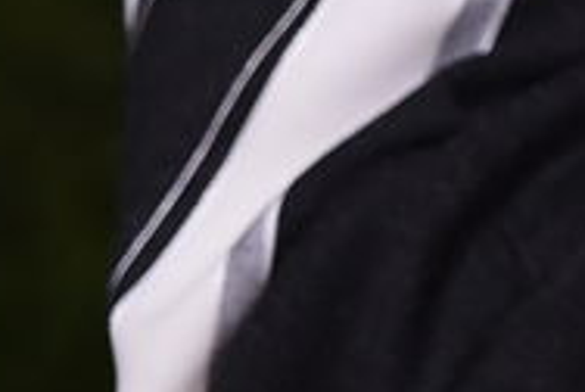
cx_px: 1736
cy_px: -731
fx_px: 20572
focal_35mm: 1264
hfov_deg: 1.6
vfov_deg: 1.1
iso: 640
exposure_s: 1/160
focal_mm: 170
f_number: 2.8
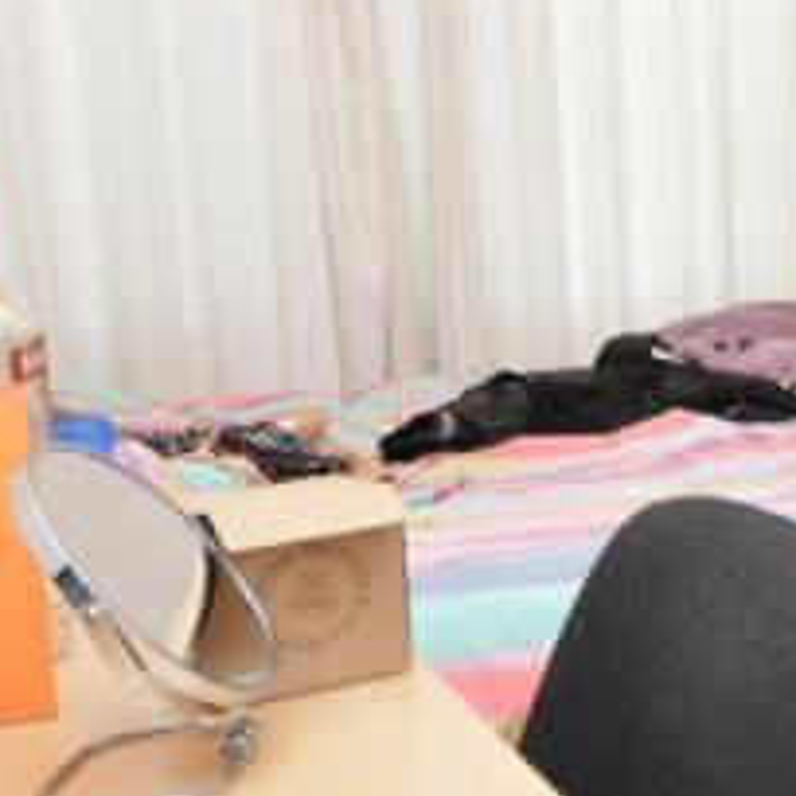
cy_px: 351
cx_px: 1151
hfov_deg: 22.6
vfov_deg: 26.9
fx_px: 1665
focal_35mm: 64
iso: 800
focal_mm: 10
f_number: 3.5
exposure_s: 1/30
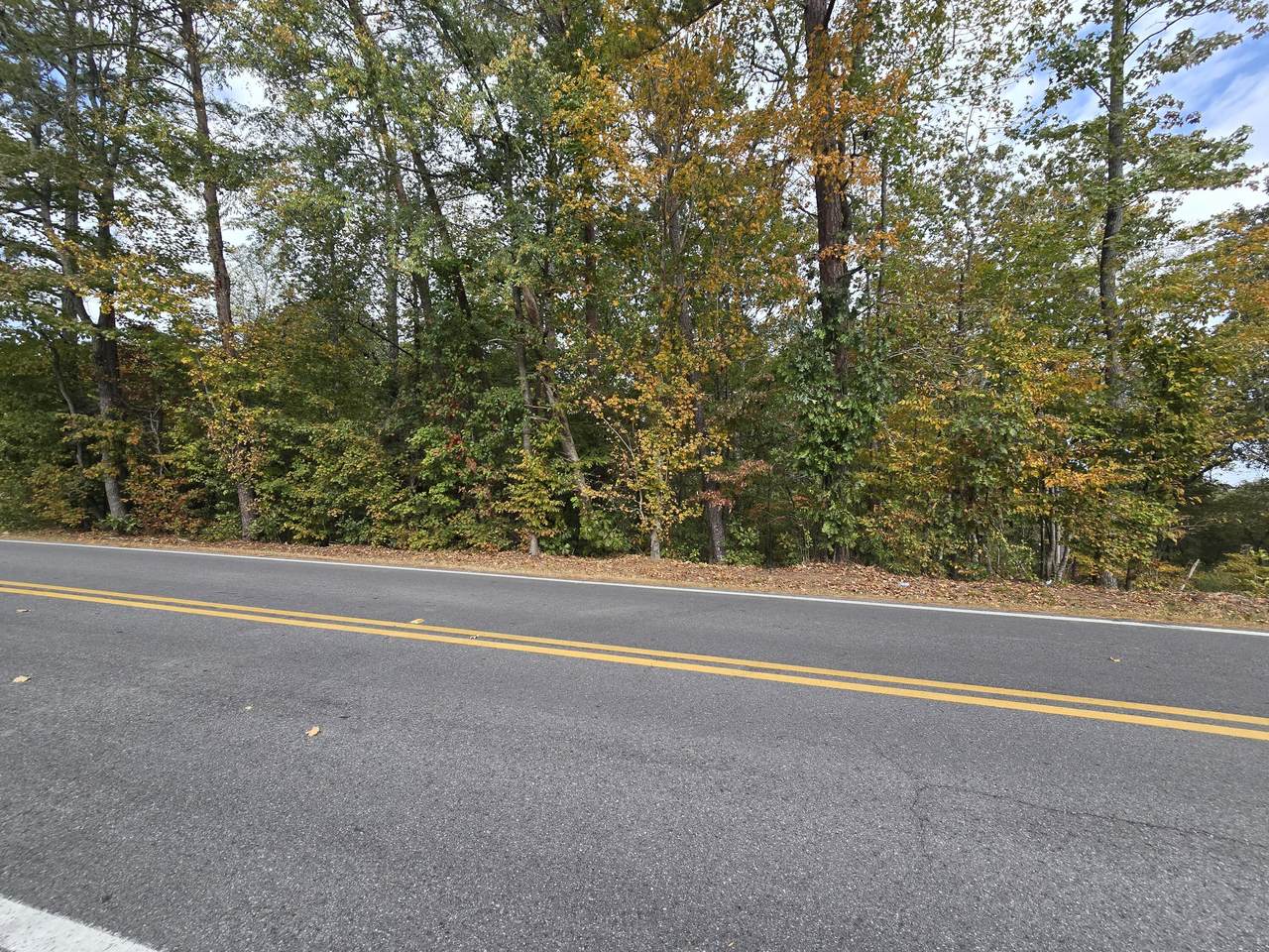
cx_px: 634
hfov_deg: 106.2
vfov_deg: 89.9
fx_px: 477
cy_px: 476
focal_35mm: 13
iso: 50
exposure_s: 1/850
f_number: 2.2
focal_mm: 2.2
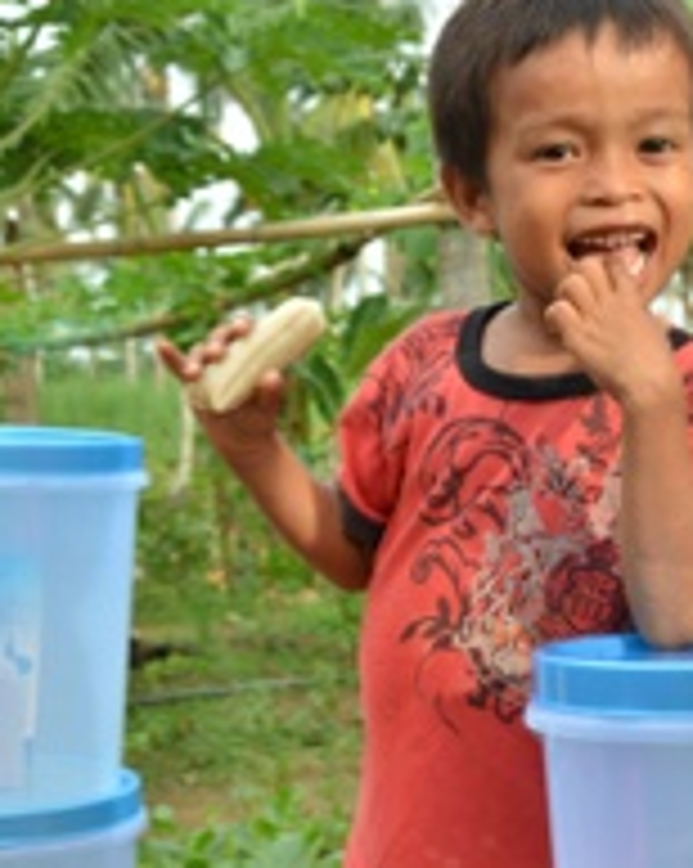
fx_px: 2516
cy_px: 652
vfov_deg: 19.4
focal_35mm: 98
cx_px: 544
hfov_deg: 15.6
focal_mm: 32
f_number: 7.1
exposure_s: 1/320
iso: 400
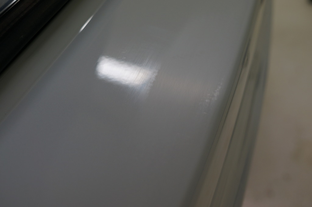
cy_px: 104
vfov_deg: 29.8
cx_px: 156
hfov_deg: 43.7
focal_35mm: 45
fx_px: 390
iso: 160
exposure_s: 1/60
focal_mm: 30
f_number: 4
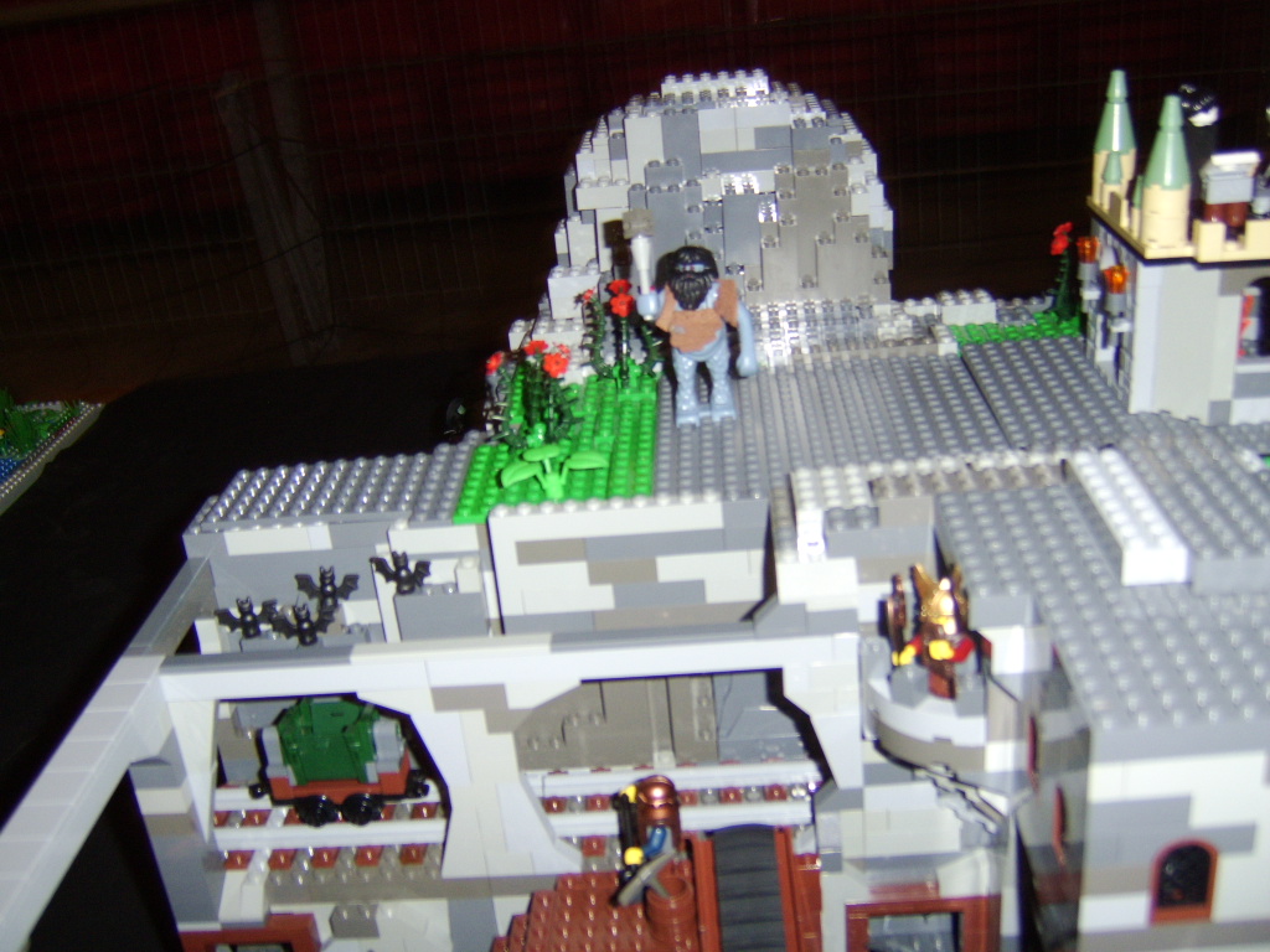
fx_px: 1137
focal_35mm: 31
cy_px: 476
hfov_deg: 58.4
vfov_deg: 45.4
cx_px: 635
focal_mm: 8.13
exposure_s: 1/30
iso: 200
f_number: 2.7
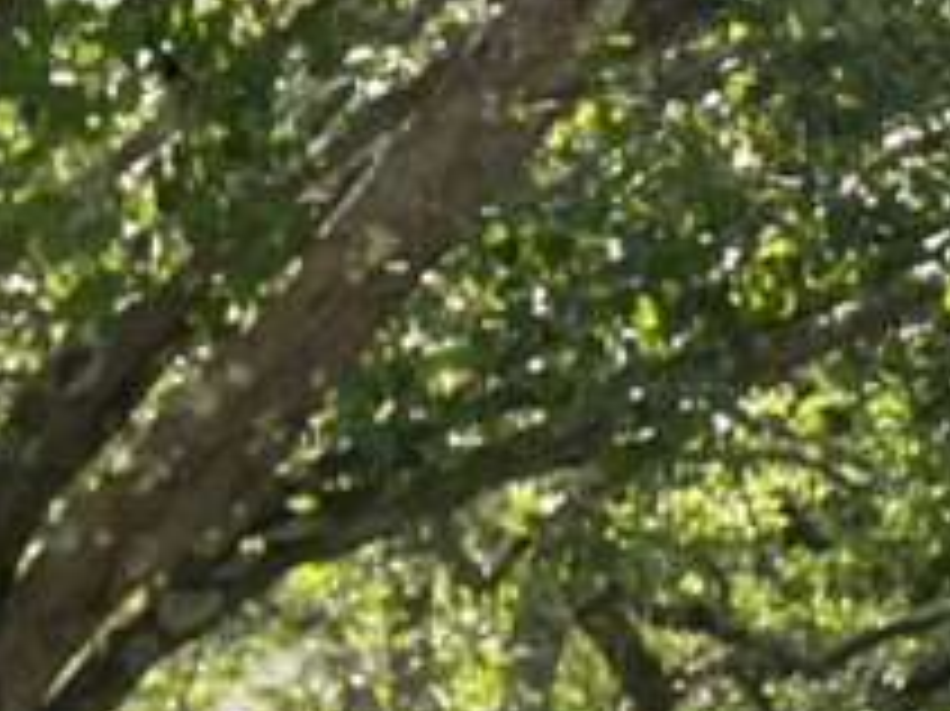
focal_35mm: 148
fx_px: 4059
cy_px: 1508
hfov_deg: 10.5
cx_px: -1643
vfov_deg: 9.3
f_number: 1.6
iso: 32
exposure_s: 1/188
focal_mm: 4.2
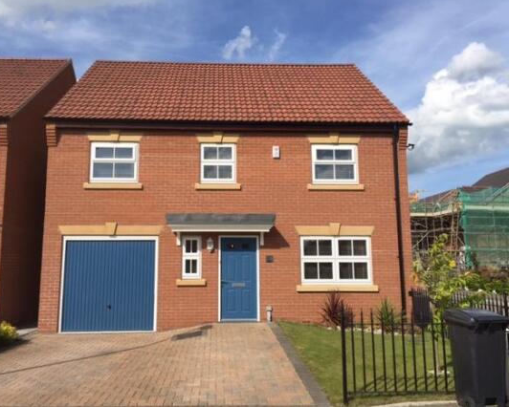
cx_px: 237
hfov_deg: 57.1
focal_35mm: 31
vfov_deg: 47.1
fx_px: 467
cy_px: 199
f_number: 2.2
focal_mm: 4.15
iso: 32
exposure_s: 1/2639
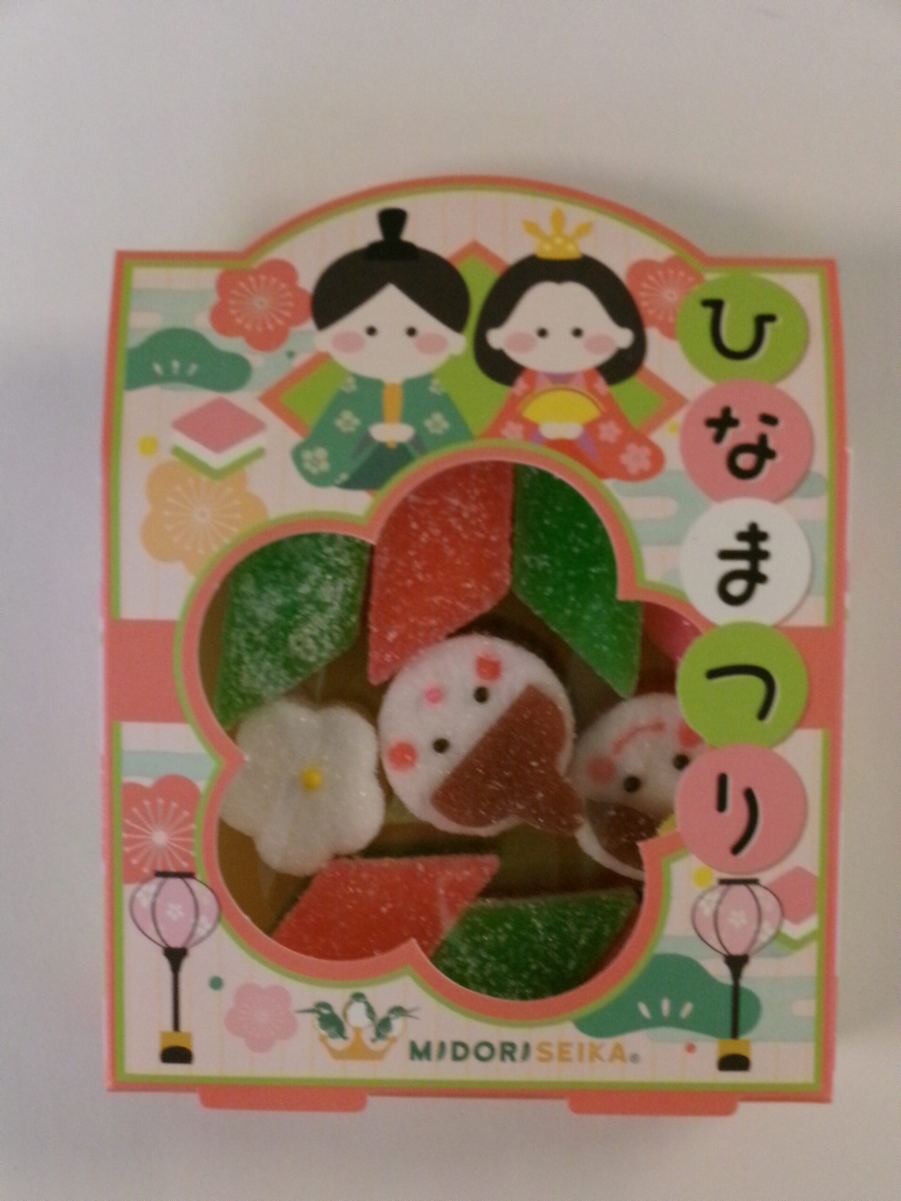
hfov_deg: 22.9
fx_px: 2221
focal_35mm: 64
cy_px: 600
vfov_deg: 30.3
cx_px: 450
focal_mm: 11.5
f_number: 5.2
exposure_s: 1/50
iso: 800
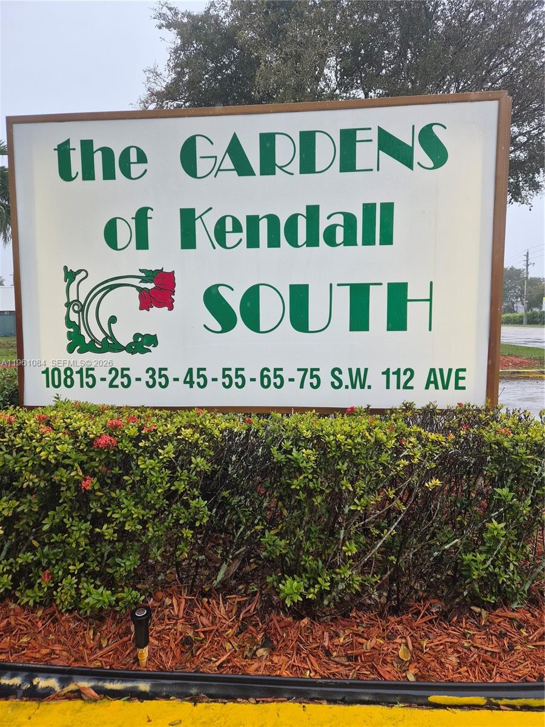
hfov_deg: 58.9
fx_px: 483
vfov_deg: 73.9
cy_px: 364
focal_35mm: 23
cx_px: 272
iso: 80
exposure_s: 1/1128
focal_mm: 5.4
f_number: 1.8
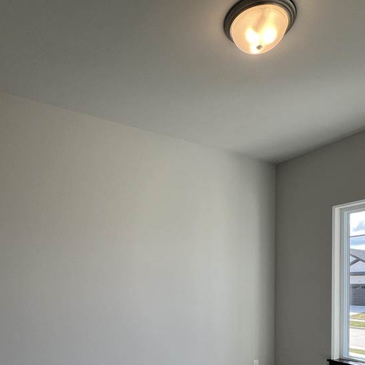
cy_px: 289
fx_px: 322
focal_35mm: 27
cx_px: 170
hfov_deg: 59.0
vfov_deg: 55.2
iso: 32
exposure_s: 1/155
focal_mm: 1.57
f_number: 1.8
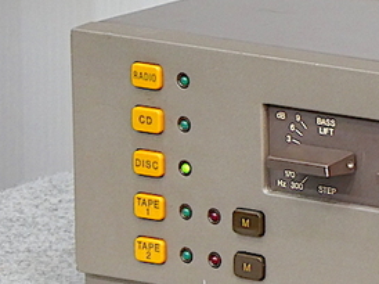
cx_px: 632
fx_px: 6137
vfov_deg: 2.6
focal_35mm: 561
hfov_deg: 3.5
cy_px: 191
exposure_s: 1/13
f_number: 5.5
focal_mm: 28.7
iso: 200
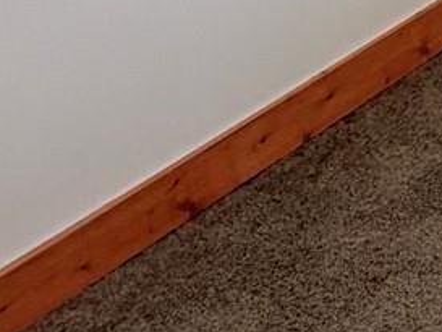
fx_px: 1341
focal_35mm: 105
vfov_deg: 11.0
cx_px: 1112
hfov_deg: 13.1
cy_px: -557
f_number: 2.2
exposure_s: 1/120
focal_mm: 2.22
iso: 160
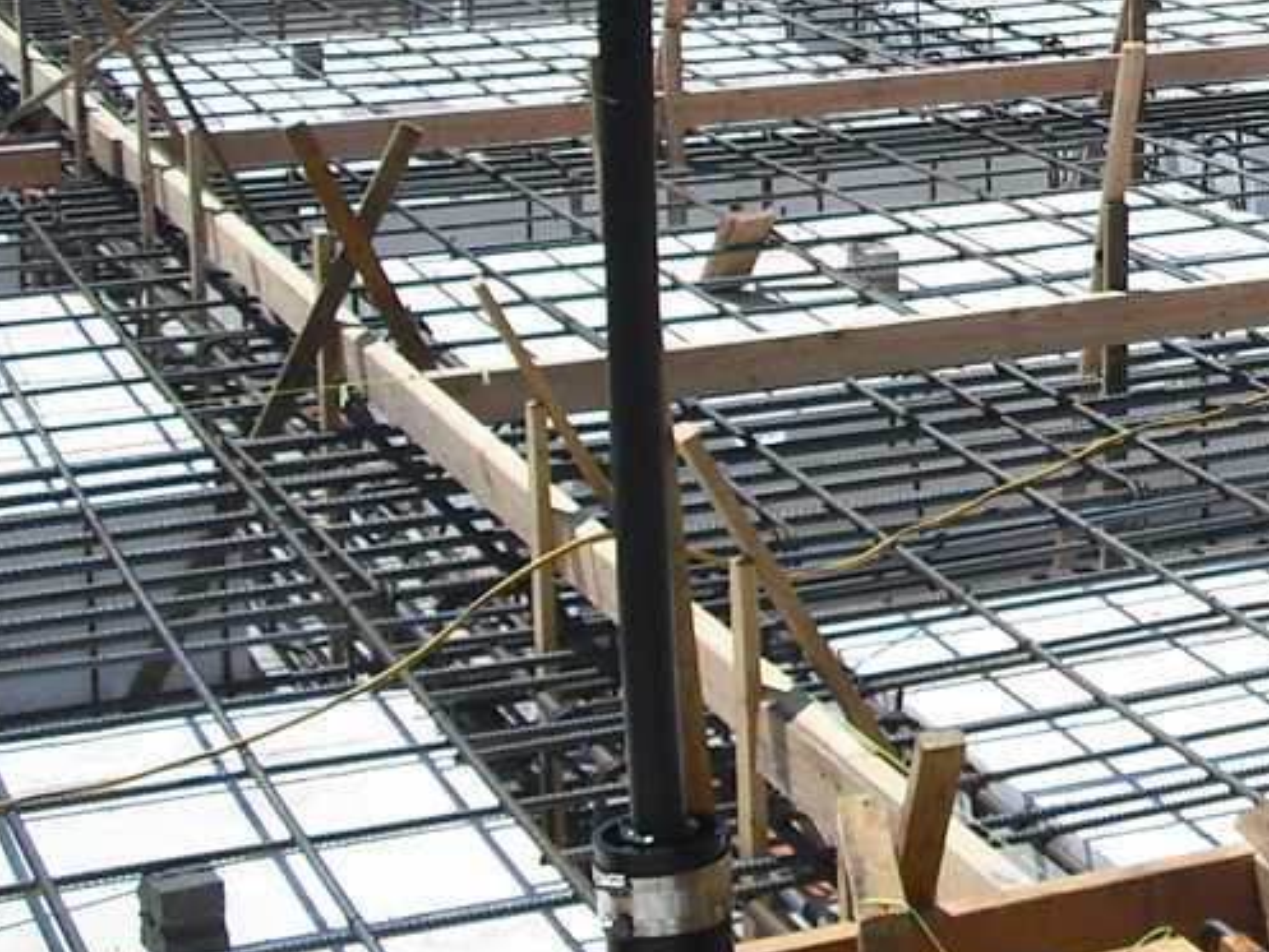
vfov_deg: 14.2
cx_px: 1681
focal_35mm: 102
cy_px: -115
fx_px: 3740
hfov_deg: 17.9
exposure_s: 1/400
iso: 64
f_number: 5.6
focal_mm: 6.2
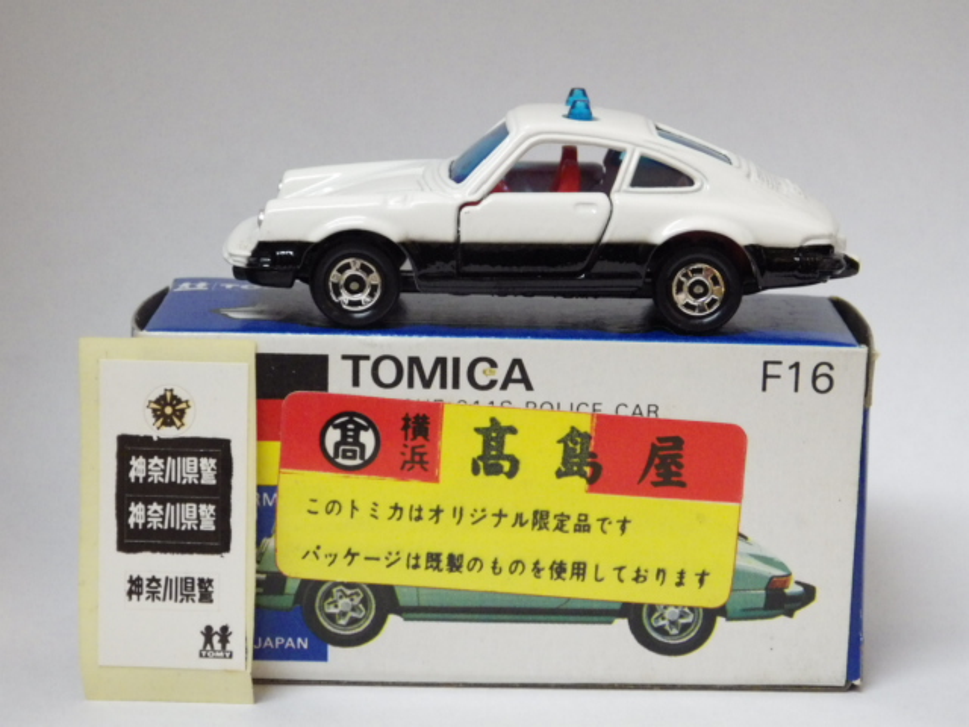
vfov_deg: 17.0
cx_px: 484
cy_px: 364
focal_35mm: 87
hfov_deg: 22.5
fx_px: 2435
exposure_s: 1/45
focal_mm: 15.6
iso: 800
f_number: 4.4
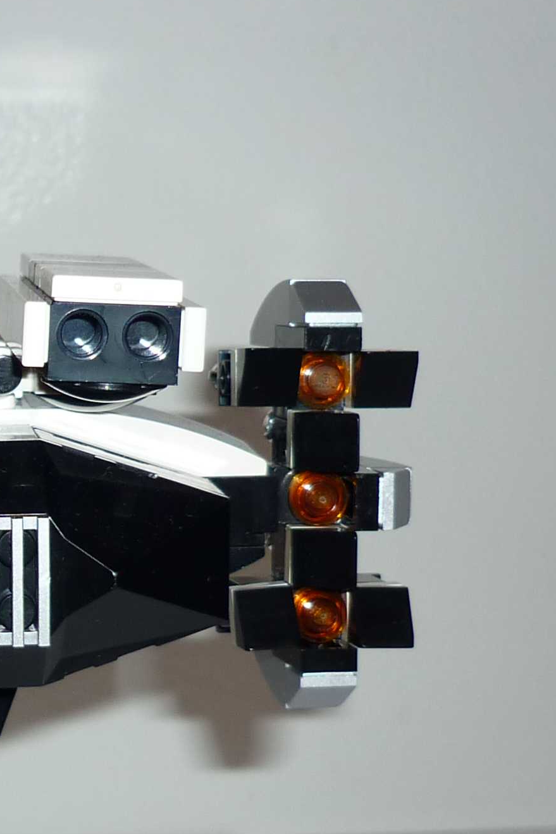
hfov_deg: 15.4
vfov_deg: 23.9
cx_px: -140
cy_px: 502
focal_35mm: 85
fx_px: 1968
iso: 100
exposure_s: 1/30
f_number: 2.8
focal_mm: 5.5
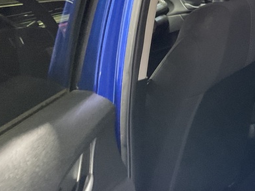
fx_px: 530
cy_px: 97
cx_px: 308
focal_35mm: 72
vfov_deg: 20.4
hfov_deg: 24.5
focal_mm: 3
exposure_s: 1/30
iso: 400
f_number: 1.8
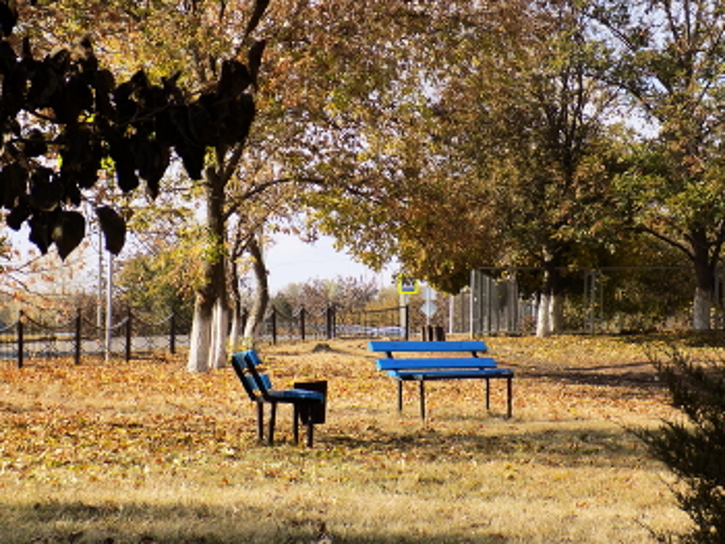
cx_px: 362
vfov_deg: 11.2
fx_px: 2767
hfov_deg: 14.9
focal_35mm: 132
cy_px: 272
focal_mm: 23.4
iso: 80
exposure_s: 1/250
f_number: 5
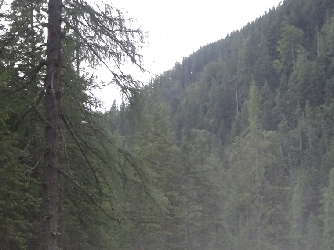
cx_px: 254
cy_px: 278
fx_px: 975
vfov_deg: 14.3
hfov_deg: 19.3
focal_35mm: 101
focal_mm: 6.8
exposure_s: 1/40
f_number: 4
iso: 160
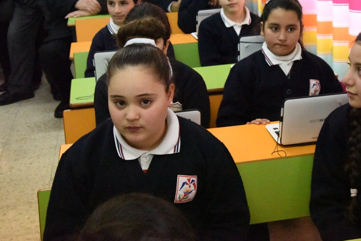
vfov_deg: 20.8
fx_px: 652
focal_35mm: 65
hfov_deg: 30.8
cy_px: 65
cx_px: 231
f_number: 9
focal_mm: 44
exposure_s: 1/320
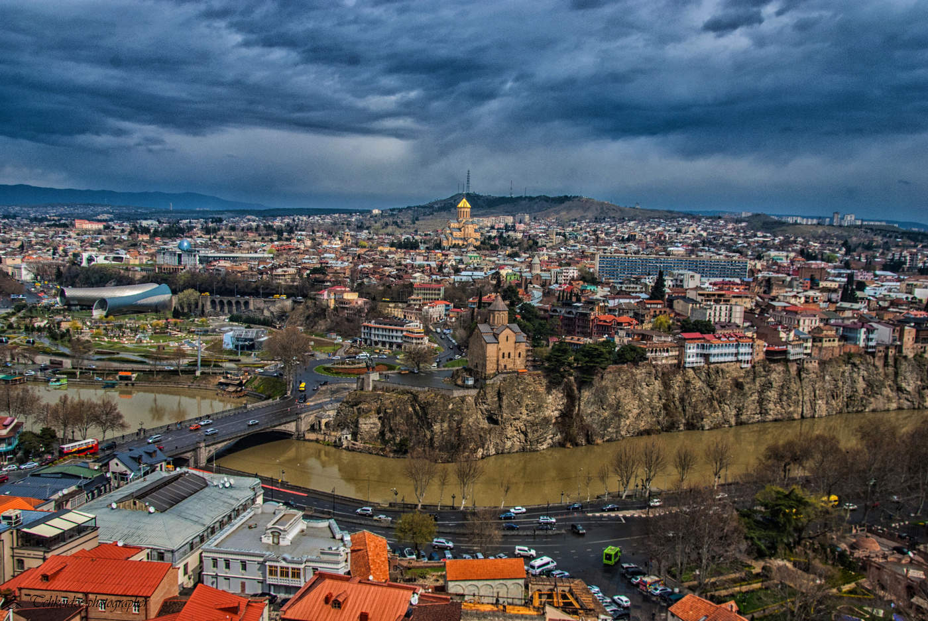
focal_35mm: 27
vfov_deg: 48.0
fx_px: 697
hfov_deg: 67.3
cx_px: 464
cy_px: 310
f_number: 11
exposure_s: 1/1000
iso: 200
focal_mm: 18
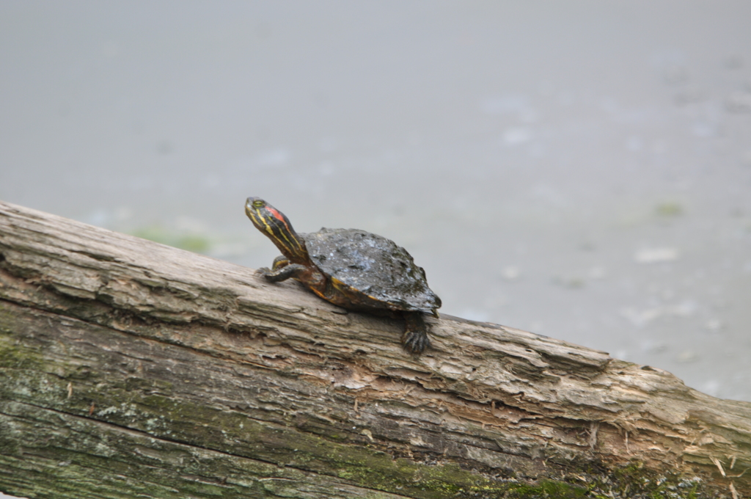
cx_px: 376
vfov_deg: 1.8
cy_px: 250
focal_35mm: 750
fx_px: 15626
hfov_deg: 2.8
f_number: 9
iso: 200
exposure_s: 1/200
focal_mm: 500
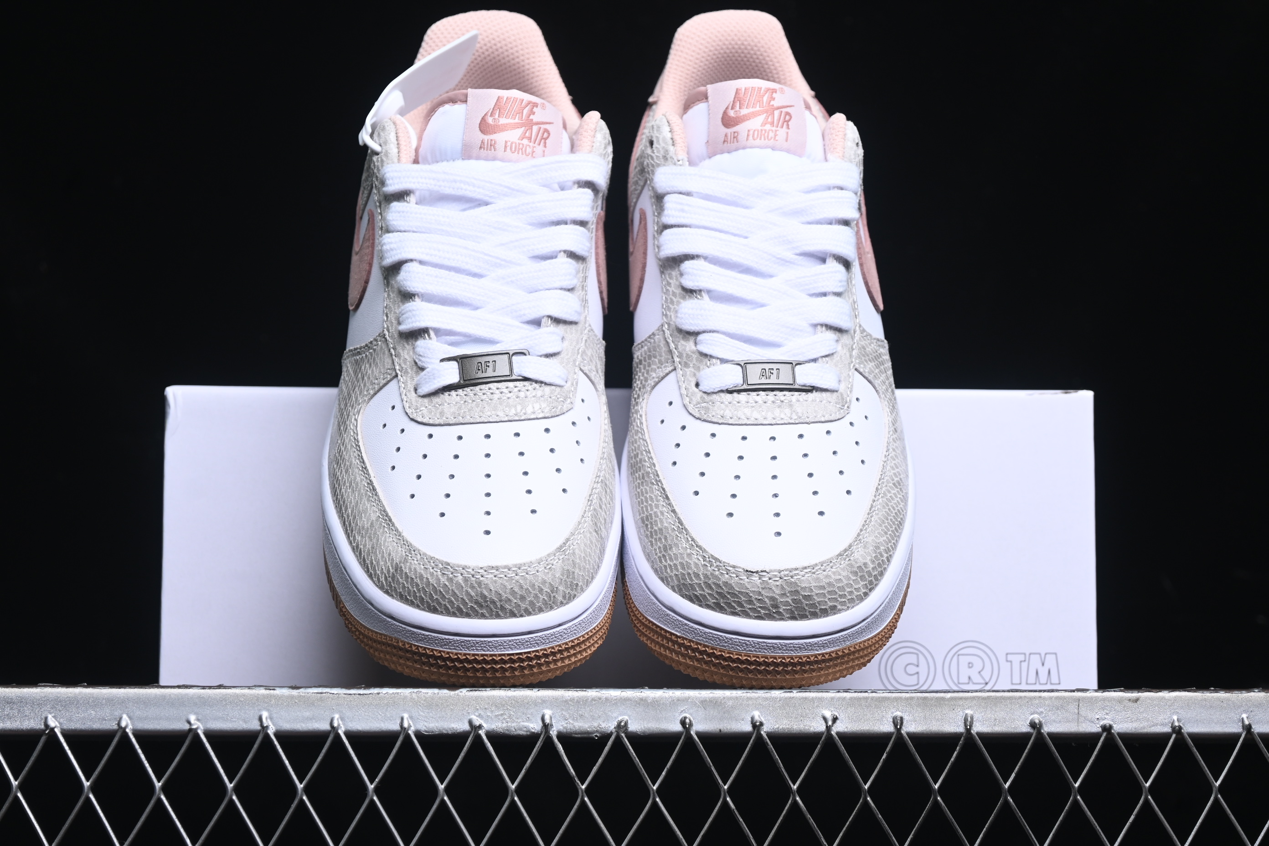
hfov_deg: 27.0
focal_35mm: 75
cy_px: 423
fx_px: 2644
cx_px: 634
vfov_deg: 18.2
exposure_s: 1/60
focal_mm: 50
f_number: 6.3
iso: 160
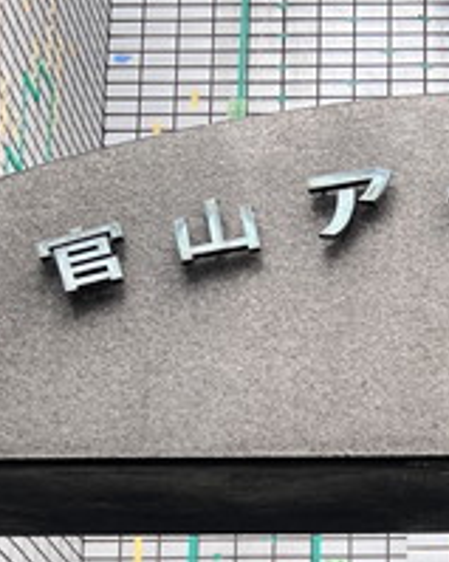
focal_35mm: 102
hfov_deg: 14.7
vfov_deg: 18.0
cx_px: 508
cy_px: 644
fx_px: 1696
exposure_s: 1/149
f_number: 1.5
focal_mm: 5.7
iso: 32
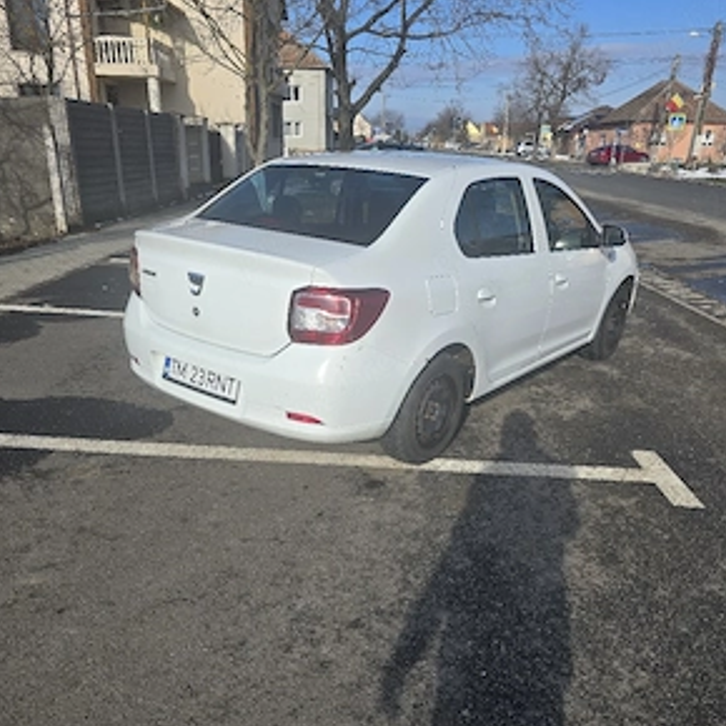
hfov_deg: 57.3
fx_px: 664
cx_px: 366
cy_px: 438
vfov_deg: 56.8
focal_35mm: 28
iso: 12
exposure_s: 1/1000
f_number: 1.7
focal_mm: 6.3
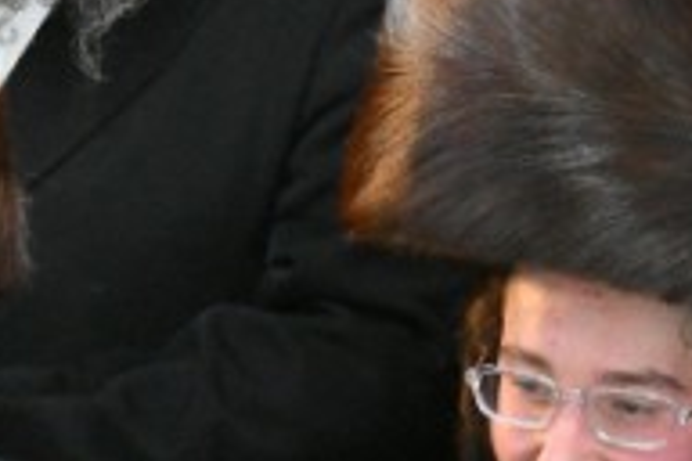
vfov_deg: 4.7
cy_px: 567
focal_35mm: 294
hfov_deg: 7.0
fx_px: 5651
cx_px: 436
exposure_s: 1/200
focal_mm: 55
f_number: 4
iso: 1250
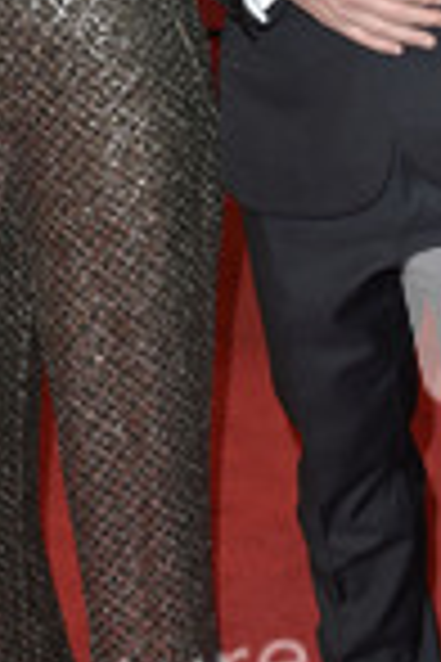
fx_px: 2095
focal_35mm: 114
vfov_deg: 17.7
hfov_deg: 12.0
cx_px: 225
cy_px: 72
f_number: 5
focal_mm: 42
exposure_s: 1/250
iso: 800
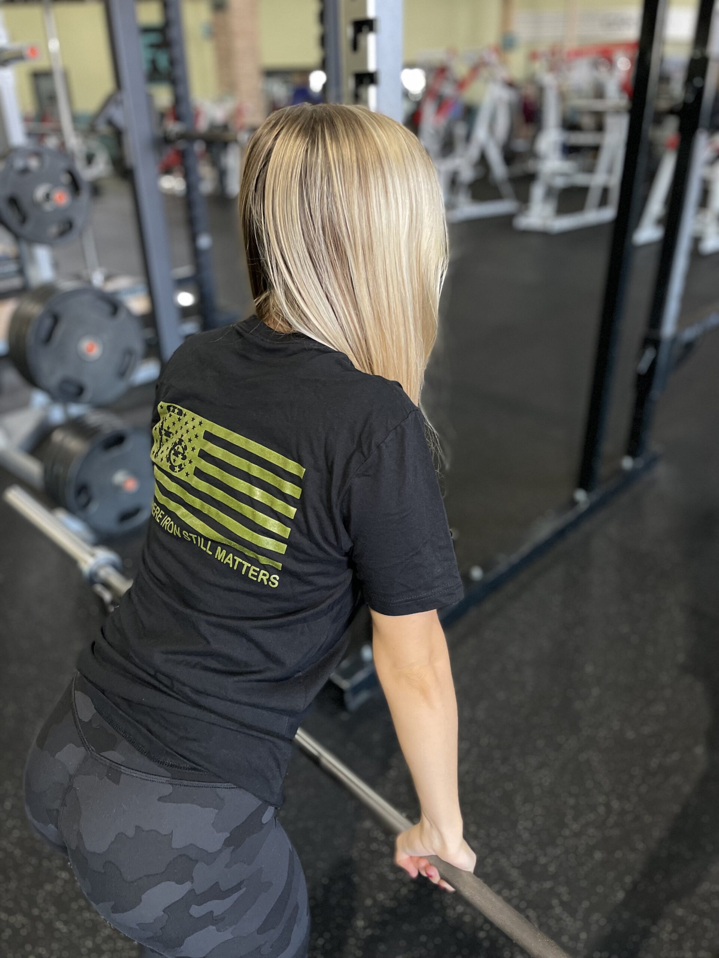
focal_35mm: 26
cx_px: 360
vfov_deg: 67.3
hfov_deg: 53.1
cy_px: 479
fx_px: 720
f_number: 1.6
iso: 400
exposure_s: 1/60
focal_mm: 4.2
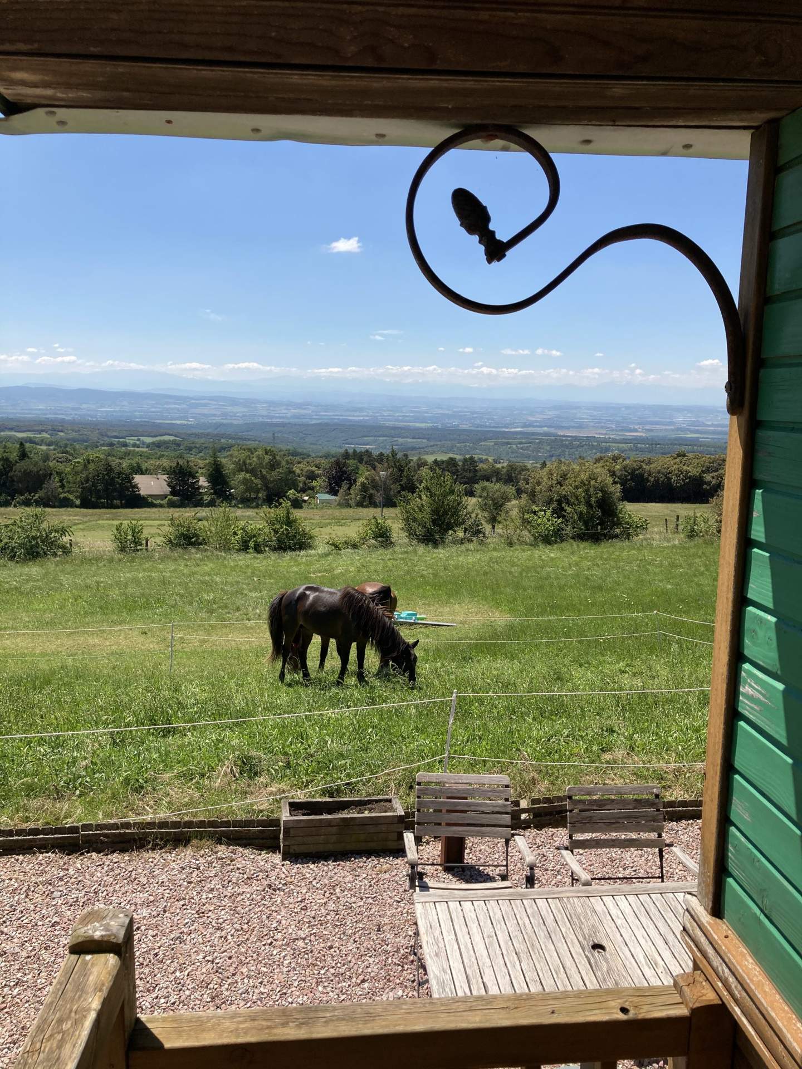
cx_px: 401
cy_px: 534
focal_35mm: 28
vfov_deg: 63.4
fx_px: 865
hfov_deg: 49.7
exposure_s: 1/2183
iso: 20
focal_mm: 3.99
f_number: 1.8
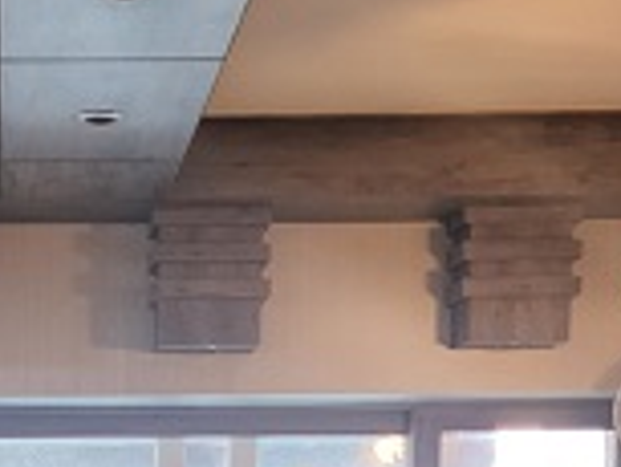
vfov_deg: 13.0
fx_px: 1831
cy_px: 873
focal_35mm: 102
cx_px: -28
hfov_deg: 18.6
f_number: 1.8
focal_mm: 4.25
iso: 100
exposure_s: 1/120
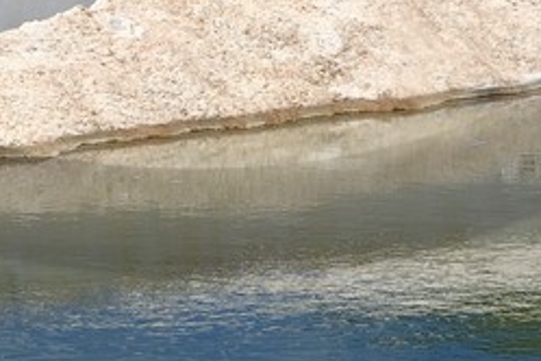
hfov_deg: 6.2
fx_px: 5019
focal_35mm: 334
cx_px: 196
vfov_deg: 4.0
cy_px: -628
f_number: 14
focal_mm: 52
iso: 200
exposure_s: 1/250
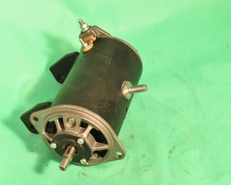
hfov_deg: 28.6
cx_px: 90
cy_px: 94
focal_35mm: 66
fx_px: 451
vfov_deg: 23.2
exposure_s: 1/60
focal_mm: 38
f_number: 16
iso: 4000
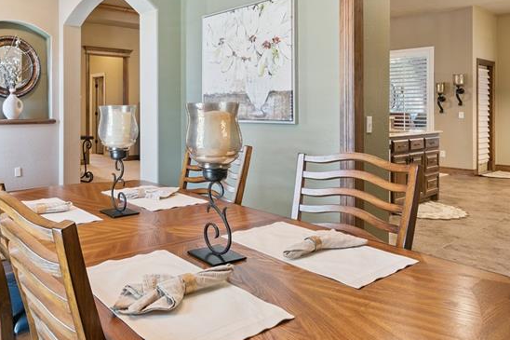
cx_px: 137
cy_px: 114
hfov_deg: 62.3
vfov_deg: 45.7
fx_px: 397
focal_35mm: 28
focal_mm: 10
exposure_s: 1/8
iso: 200
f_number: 6.3
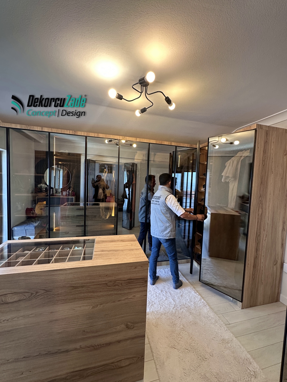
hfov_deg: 85.7
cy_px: 191
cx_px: 144
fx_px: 155
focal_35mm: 14
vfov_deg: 102.1
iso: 250
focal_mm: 2.22
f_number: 2.2
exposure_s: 1/100
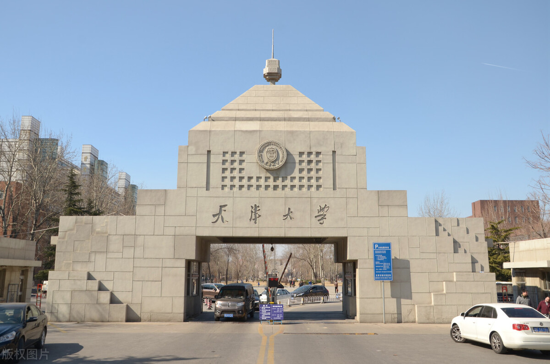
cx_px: 275
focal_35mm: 33
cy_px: 182
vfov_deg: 39.8
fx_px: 503
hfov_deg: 57.3
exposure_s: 1/500
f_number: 8
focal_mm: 22
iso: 200
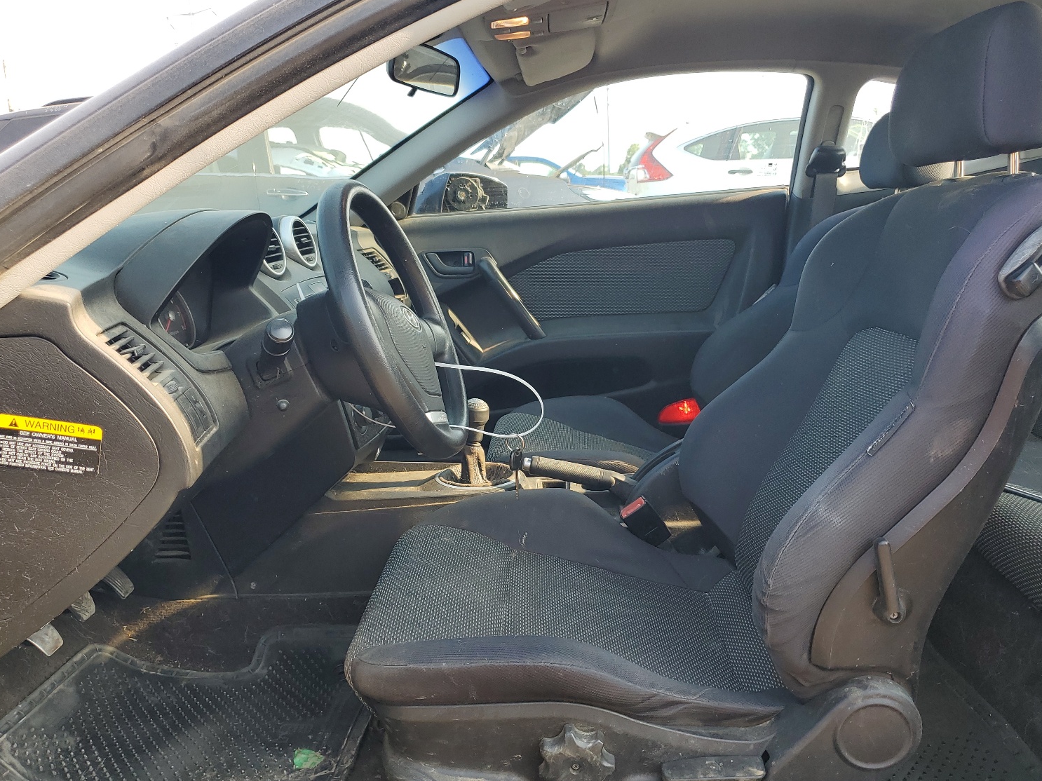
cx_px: 532
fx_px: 843
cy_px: 409
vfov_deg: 49.7
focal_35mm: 28
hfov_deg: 63.4
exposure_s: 1/370
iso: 50
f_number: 1.5
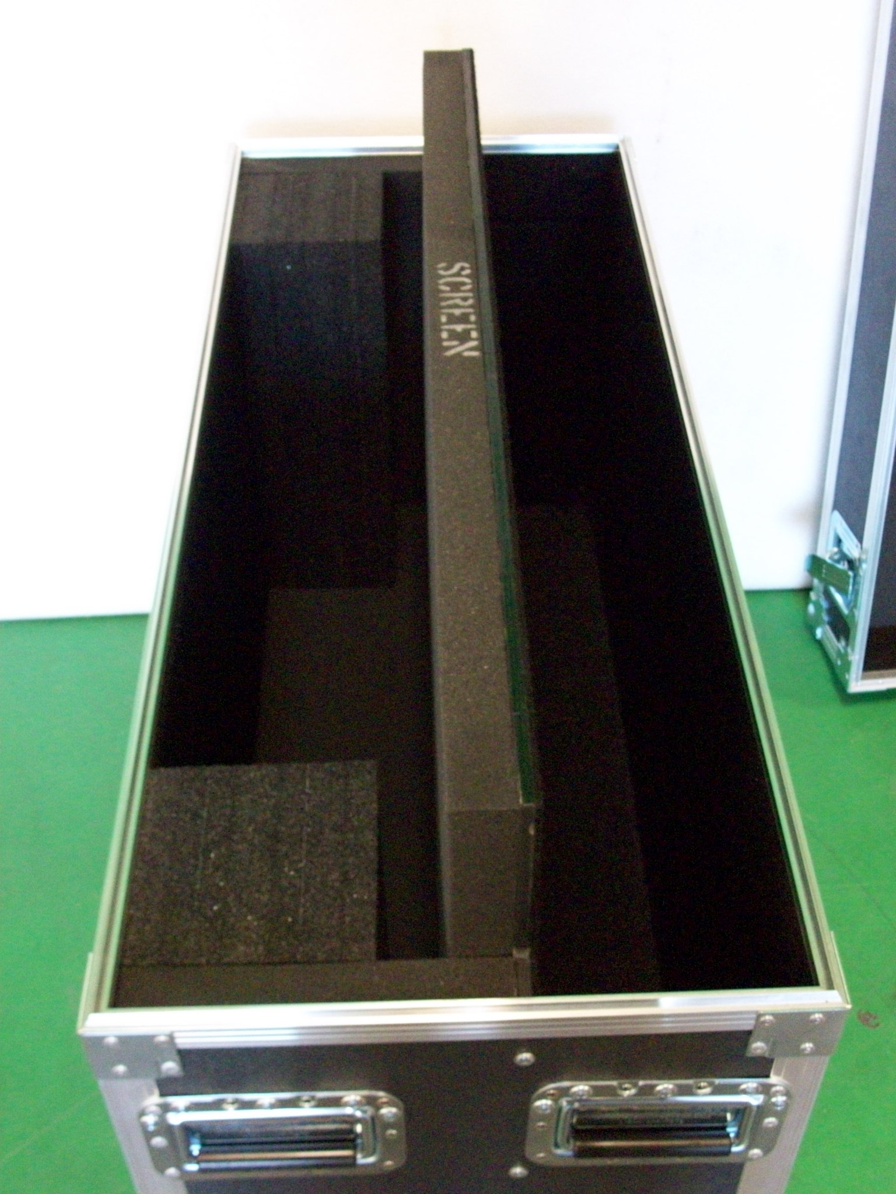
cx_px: 448
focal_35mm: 42
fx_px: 1450
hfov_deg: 34.3
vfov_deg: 44.8
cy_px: 597
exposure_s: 1/8
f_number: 3.2
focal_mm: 7.1
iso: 320
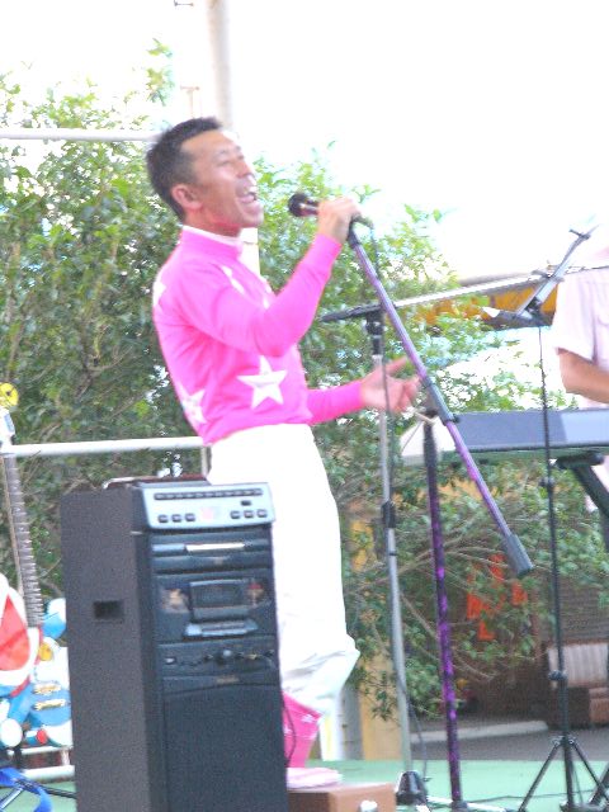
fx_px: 4316
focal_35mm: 184
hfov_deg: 8.1
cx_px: 304
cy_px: 406
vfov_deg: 10.7
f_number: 2.8
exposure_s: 1/13
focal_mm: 30.6
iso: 200
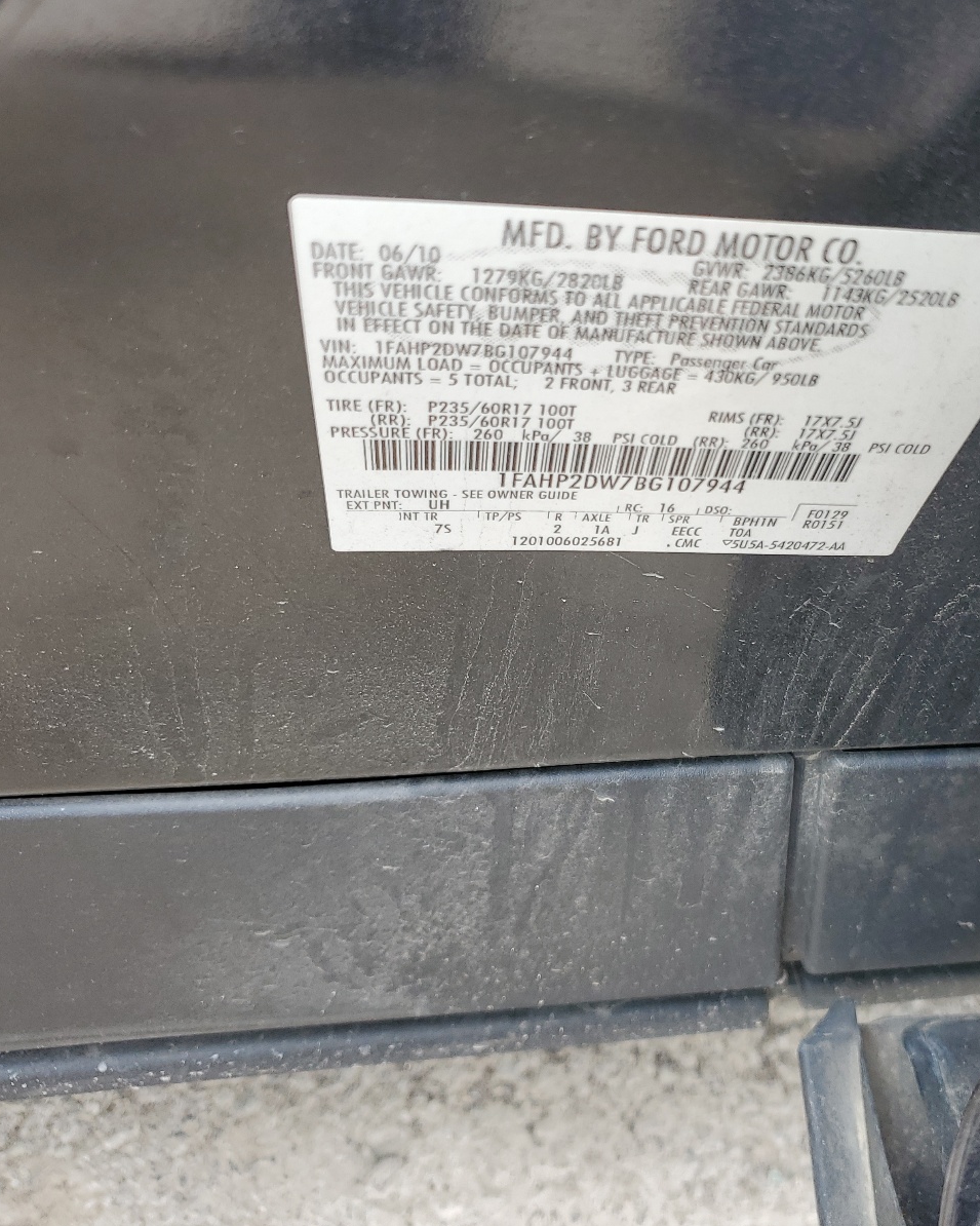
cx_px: 697
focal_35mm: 34
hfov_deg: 42.4
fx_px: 1233
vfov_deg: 52.8
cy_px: 615
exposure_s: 1/145
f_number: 1.5
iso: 50
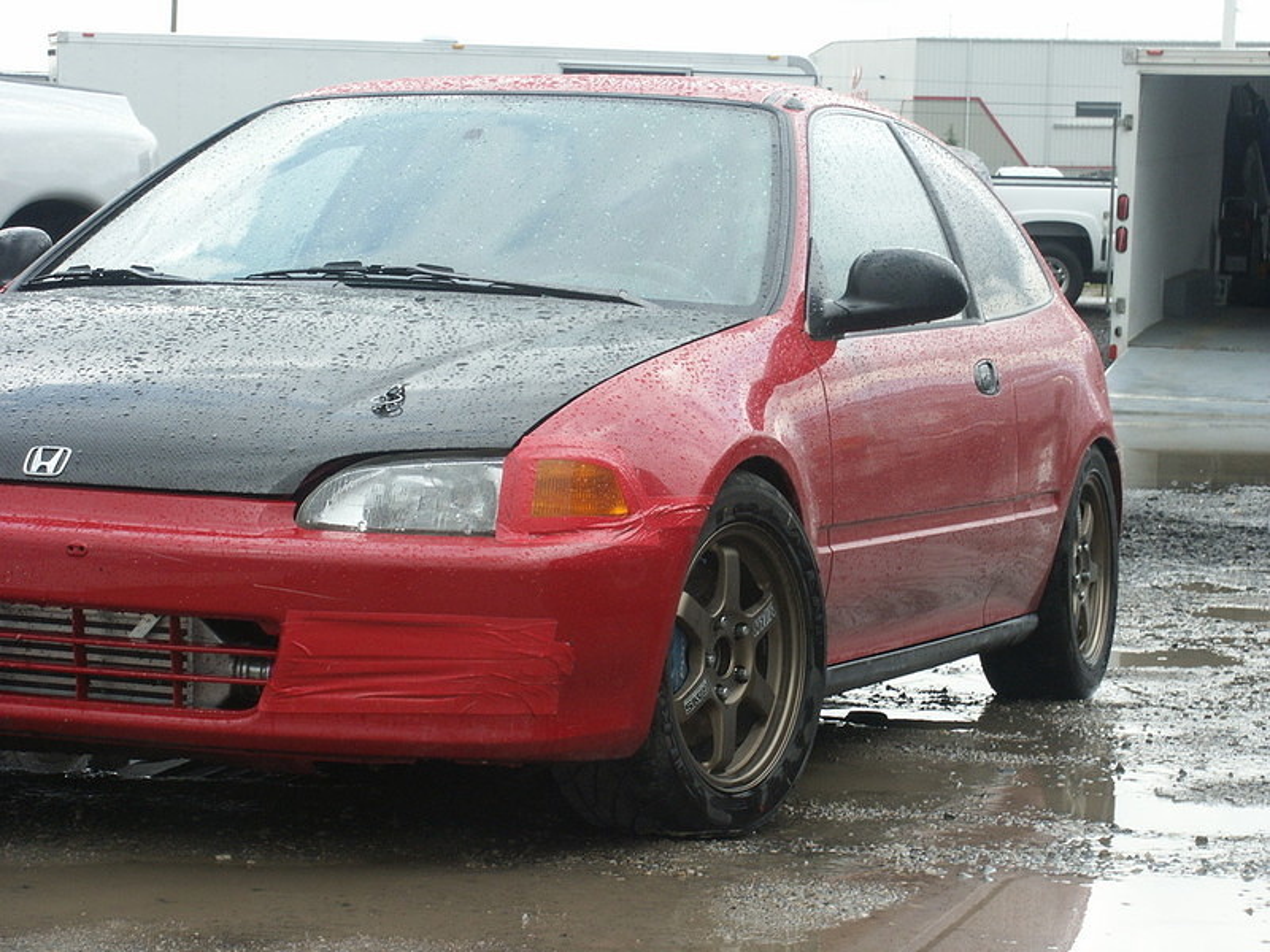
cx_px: 635
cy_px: 476
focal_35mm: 108
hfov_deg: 18.2
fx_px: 3962
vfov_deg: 13.7
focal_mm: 26.85
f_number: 6.7
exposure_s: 1/90
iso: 100
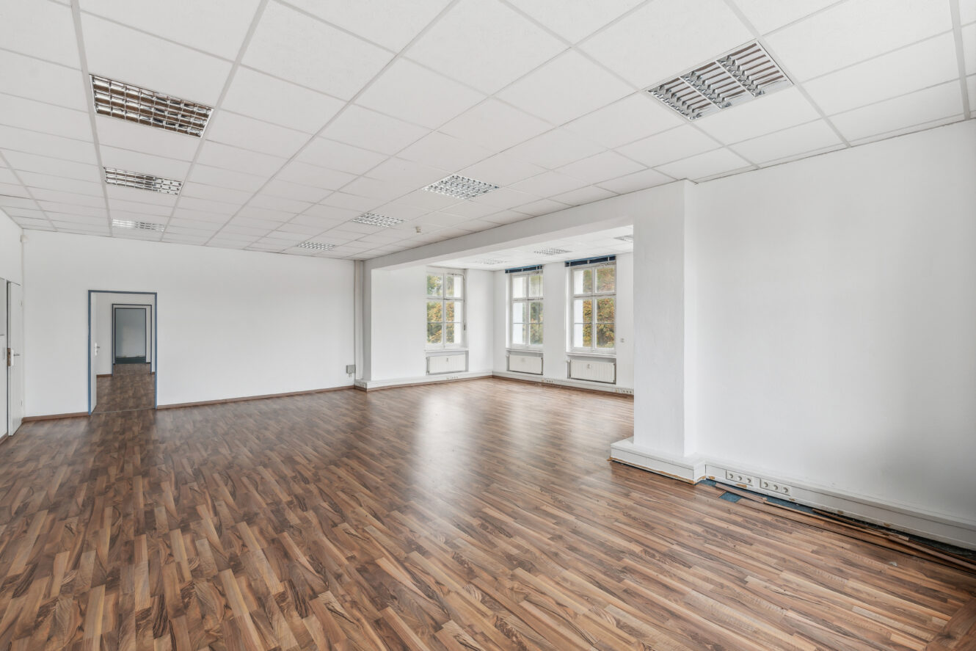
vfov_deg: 73.8
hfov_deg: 96.7
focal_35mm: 16
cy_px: 326
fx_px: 434
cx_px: 488
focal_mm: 16
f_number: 8
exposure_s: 1/6
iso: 200
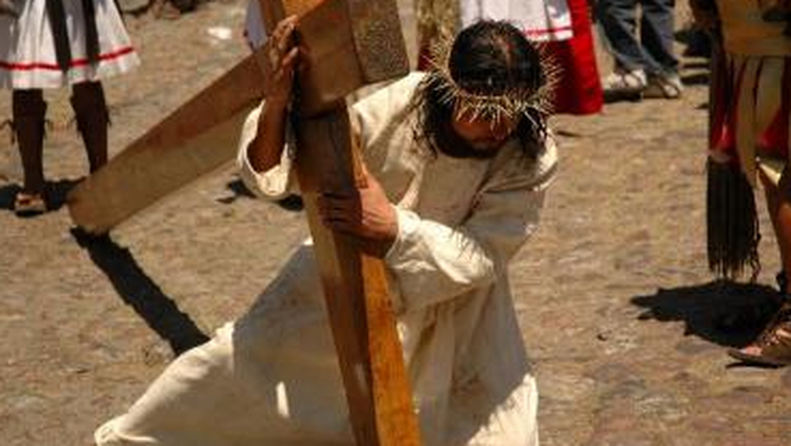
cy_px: 167
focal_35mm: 102
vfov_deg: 11.9
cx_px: 420
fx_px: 2140
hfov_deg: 20.9
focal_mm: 60
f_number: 4.5
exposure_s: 1/1600
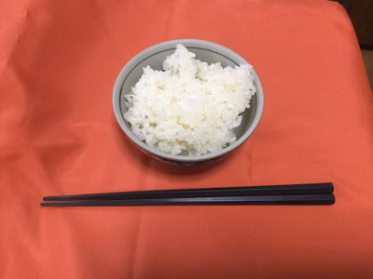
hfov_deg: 58.4
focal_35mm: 31
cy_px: 140
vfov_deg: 45.4
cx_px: 186
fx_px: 334
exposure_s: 1/30
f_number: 2.4
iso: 100
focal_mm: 3.3
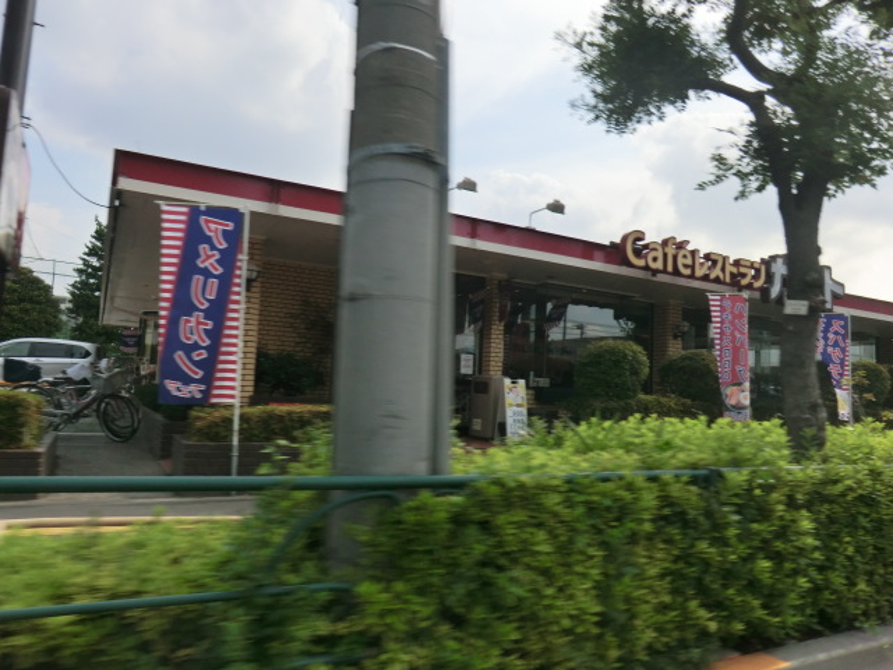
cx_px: 446
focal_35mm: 24
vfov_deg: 56.8
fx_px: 619
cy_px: 335
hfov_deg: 71.6
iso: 80
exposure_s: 1/250
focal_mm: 4.3
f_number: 7.5
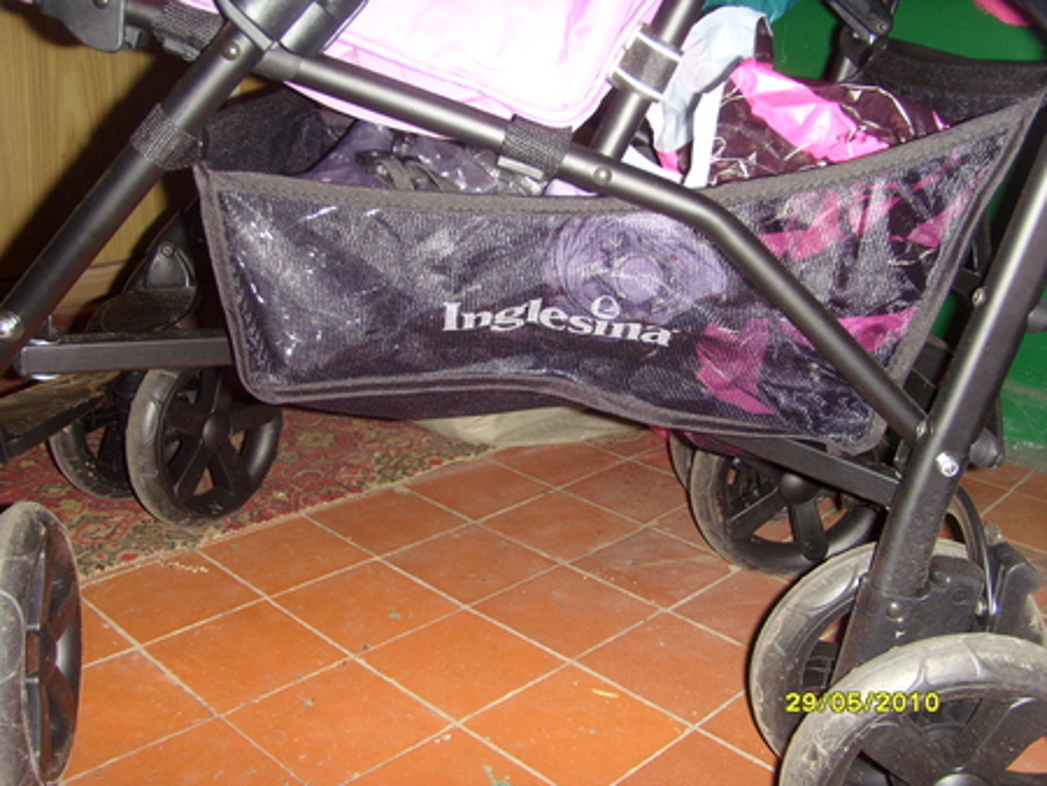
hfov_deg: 51.3
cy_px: 393
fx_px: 1089
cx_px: 524
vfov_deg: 39.7
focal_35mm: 36
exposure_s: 1/45
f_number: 3.5
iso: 100
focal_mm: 6
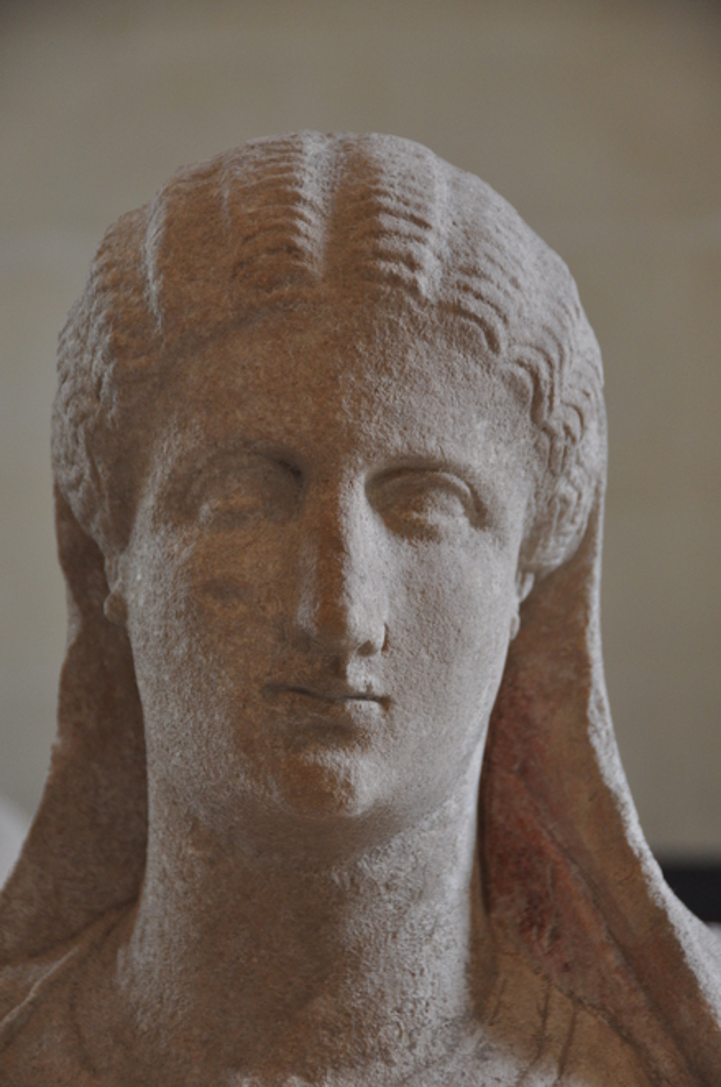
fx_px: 3708
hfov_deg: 11.1
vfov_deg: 16.7
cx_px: 360
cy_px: 544
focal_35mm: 123
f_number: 5
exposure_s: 1/50
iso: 640
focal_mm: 82
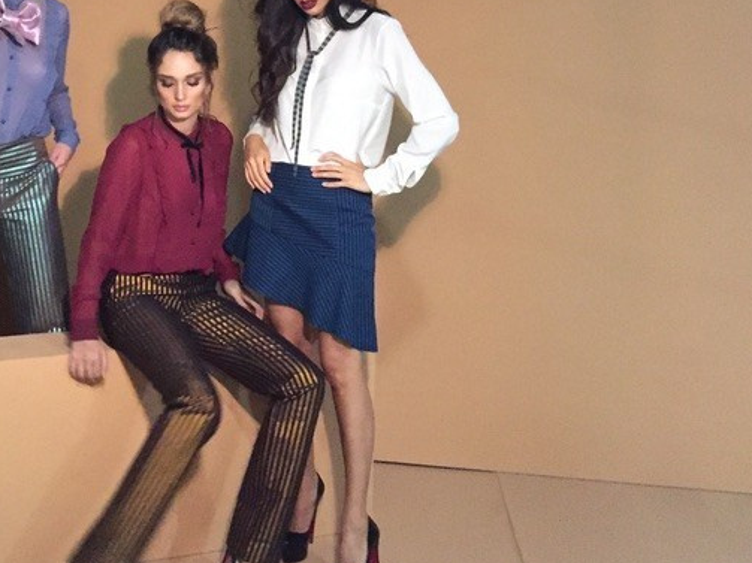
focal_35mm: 59
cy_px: 57
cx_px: 45
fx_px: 1281
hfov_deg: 30.9
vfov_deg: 24.1
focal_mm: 4.15
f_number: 2.2
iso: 500
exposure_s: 1/17
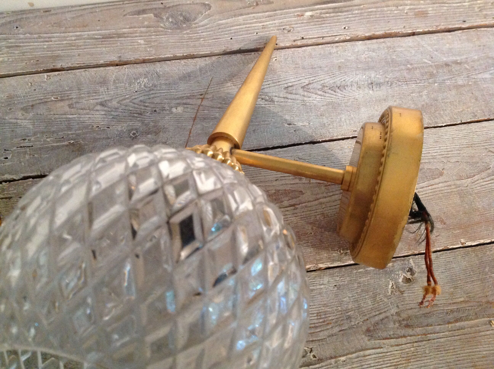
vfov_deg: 40.6
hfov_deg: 52.7
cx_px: 247
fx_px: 499
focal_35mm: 35
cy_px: 184
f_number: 2.4
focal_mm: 4.28
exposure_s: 1/15
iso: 400
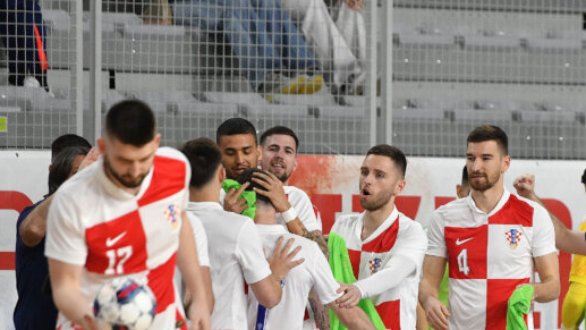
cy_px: 370
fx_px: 6449
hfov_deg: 5.2
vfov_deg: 2.9
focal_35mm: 415
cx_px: 567
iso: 1600
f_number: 5
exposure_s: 1/1250
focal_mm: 200
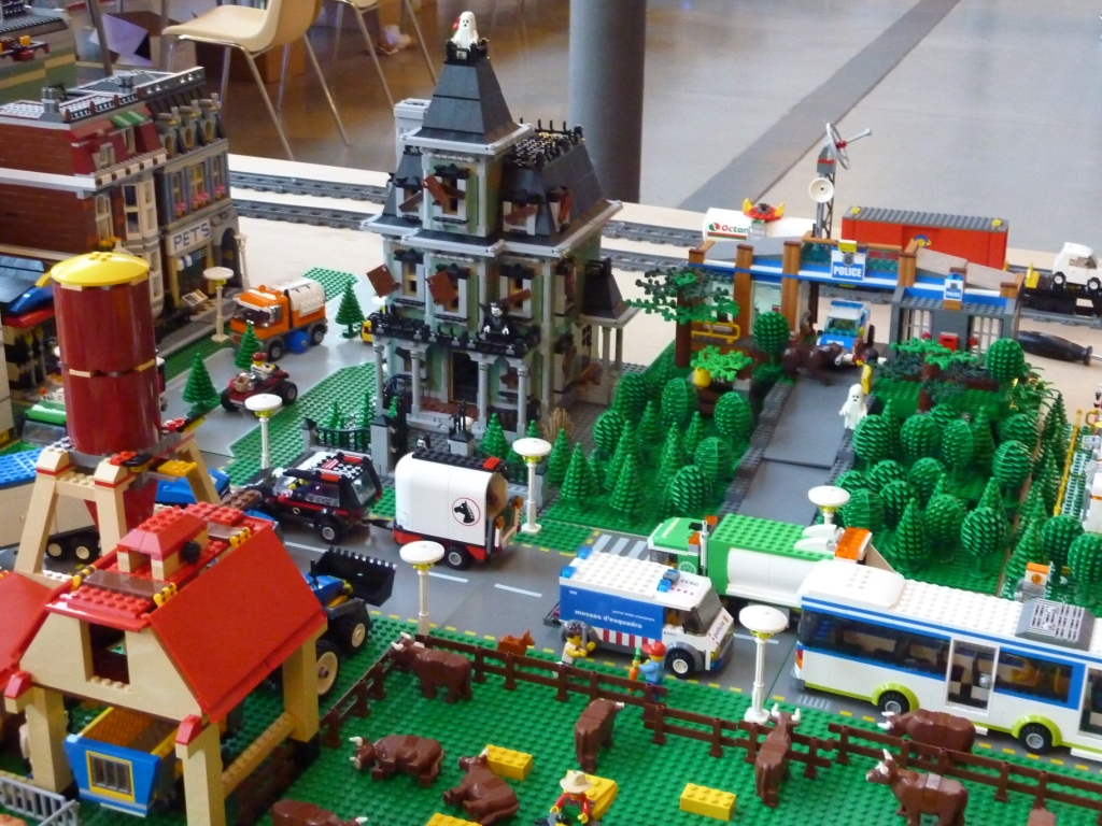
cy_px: 413
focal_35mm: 48
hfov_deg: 39.7
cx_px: 551
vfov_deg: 30.3
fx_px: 1528
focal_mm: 7.9
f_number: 3.8
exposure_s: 1/25
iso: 800
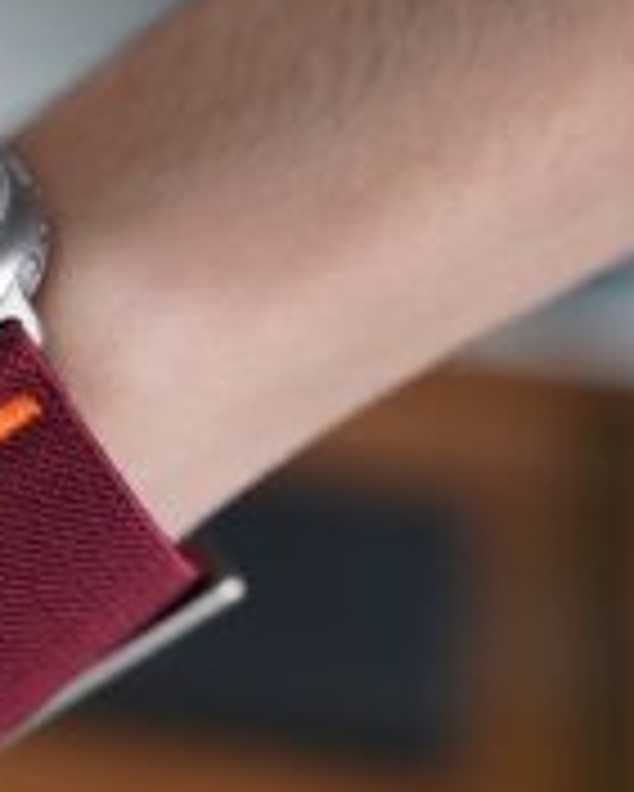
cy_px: 412
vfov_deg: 14.6
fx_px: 3093
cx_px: -175
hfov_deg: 11.4
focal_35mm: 132
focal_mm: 62
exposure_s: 1/90
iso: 1600
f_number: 4
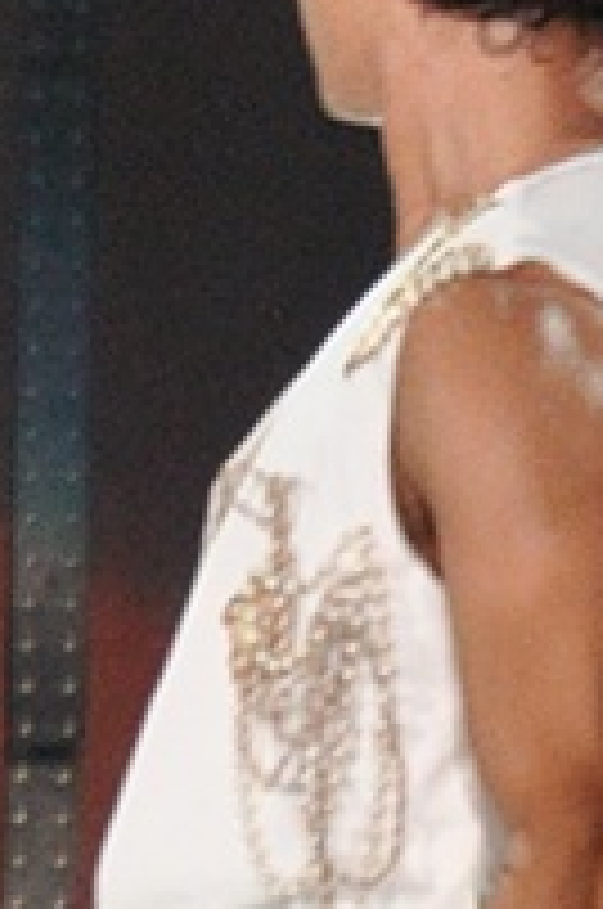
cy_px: 1192
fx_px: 50621
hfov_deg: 0.7
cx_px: 891
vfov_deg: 1.0
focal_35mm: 2008
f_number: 5.6
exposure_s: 1/60
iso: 1000
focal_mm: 300
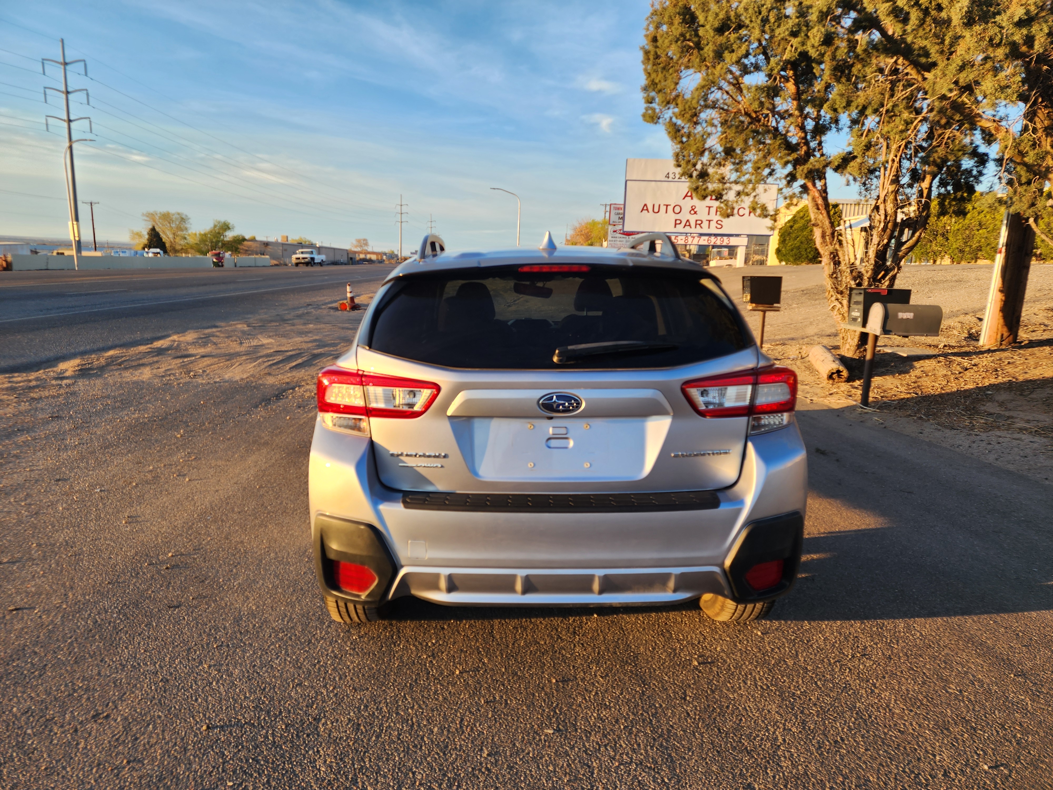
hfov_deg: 73.9
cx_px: 526
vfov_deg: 58.9
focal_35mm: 23
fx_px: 700
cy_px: 395
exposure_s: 1/180
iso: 16
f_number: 1.8
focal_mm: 6.4
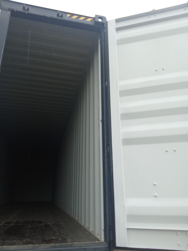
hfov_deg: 49.7
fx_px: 203
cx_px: 94
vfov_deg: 63.4
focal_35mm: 28
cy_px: 126
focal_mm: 2.78
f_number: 2
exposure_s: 1/111
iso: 100
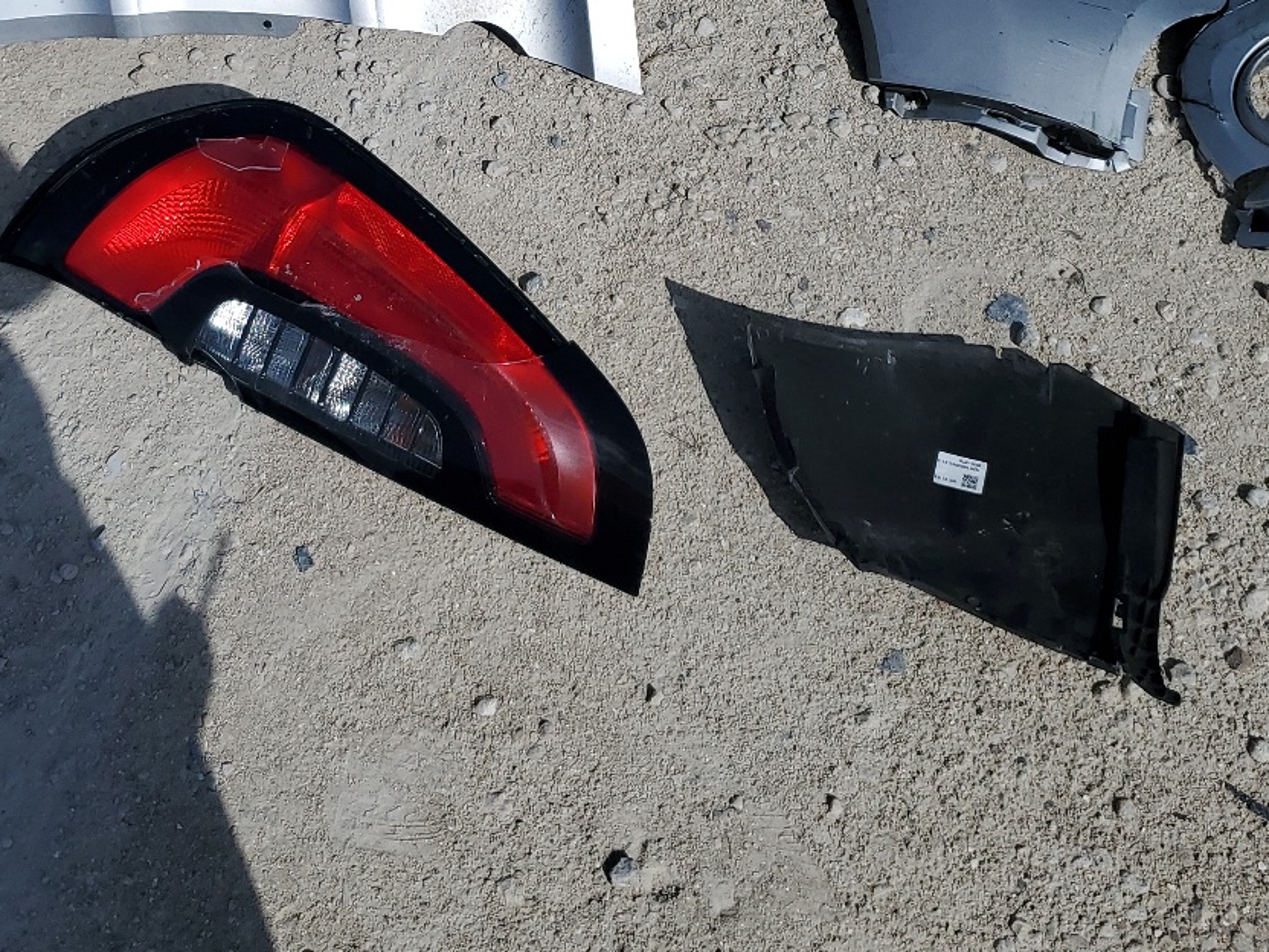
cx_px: 503
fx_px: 1833
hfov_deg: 38.0
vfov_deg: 28.2
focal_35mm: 50
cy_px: 125
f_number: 1.5
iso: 50
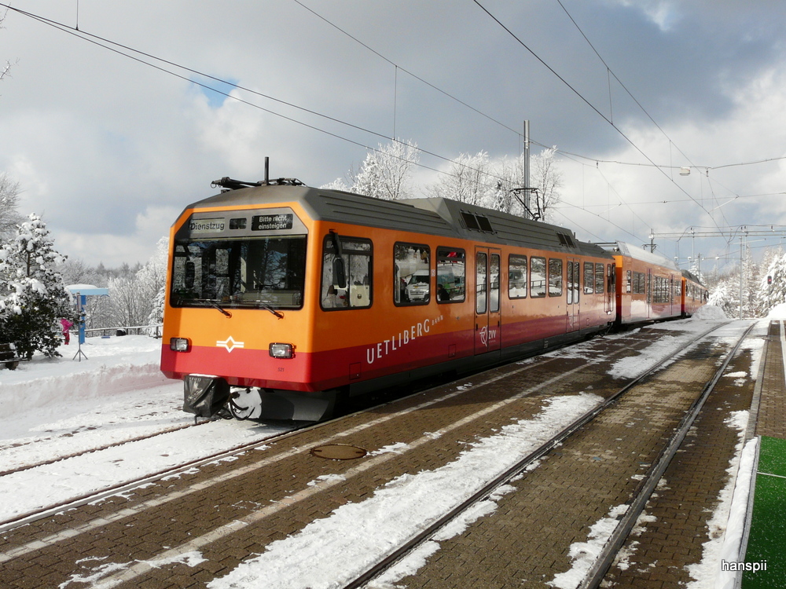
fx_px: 727
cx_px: 393
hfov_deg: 56.8
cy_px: 294
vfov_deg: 44.2
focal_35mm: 32
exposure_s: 1/400
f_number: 6.3
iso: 100
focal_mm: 5.2
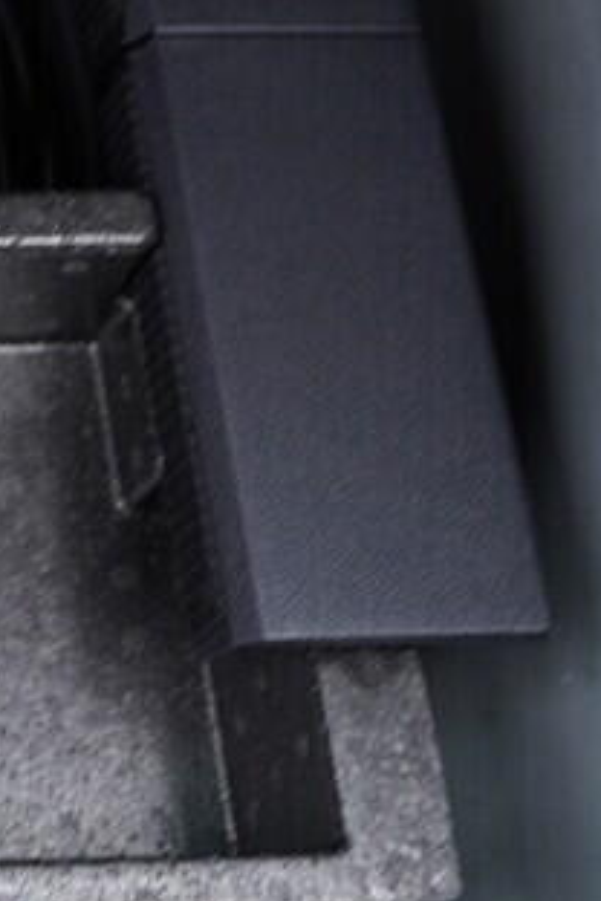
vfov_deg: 17.3
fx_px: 2955
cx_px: -849
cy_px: 334
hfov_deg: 10.1
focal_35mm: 118
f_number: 2.8
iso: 400
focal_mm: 24
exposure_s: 1/40
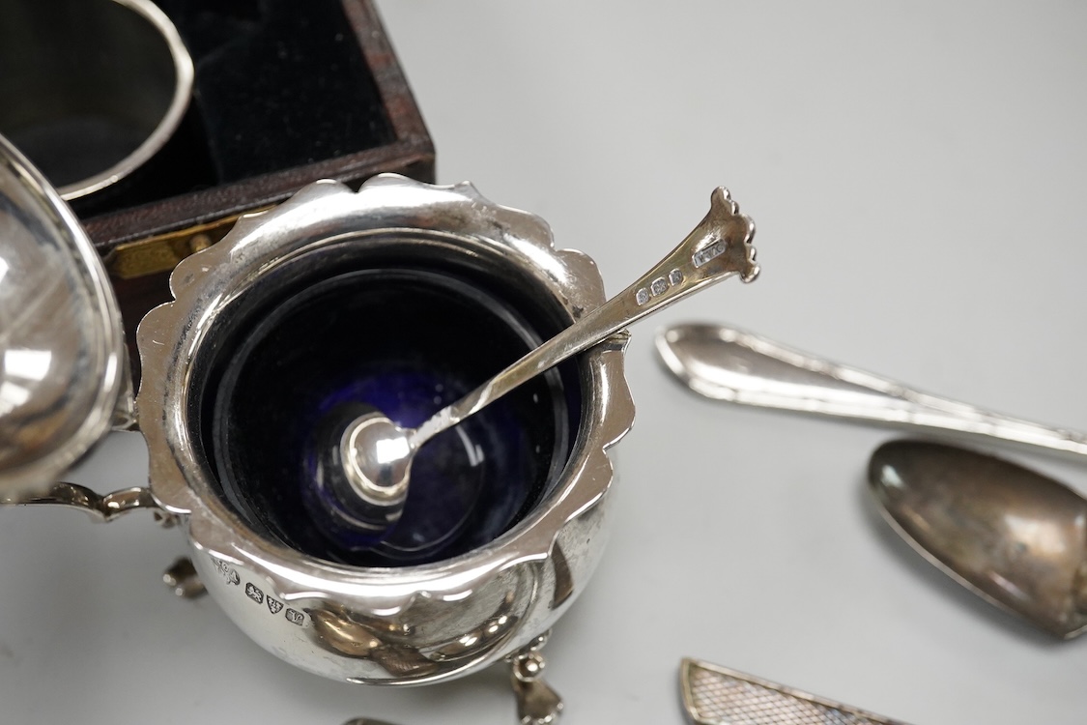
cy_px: 362
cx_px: 544
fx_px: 1359
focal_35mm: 45
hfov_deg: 43.6
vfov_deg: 29.9
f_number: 9
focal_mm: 30
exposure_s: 1/400
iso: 2500
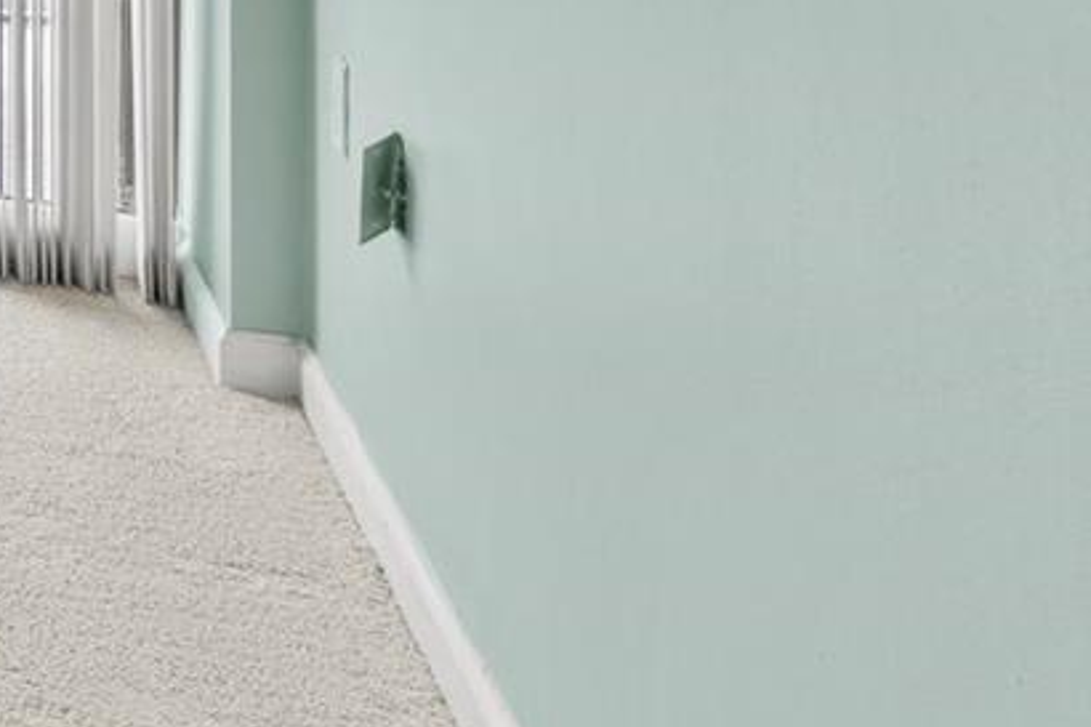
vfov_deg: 14.9
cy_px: -582
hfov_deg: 15.8
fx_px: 2423
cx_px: -1400
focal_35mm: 80
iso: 64
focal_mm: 16
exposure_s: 1/2
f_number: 8
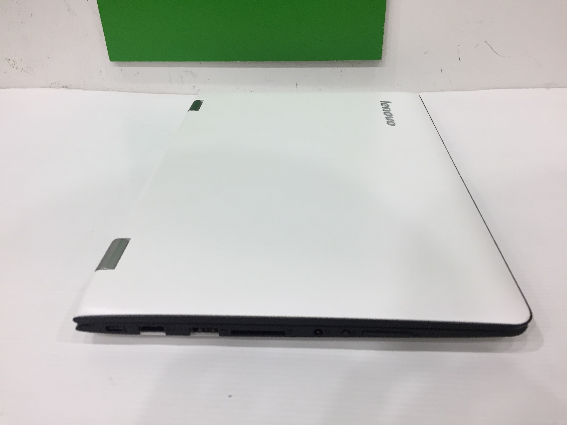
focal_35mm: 29
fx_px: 475
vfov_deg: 48.2
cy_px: 212
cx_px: 284
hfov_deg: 61.7
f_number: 2.2
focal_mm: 4.15
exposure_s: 1/33
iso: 50
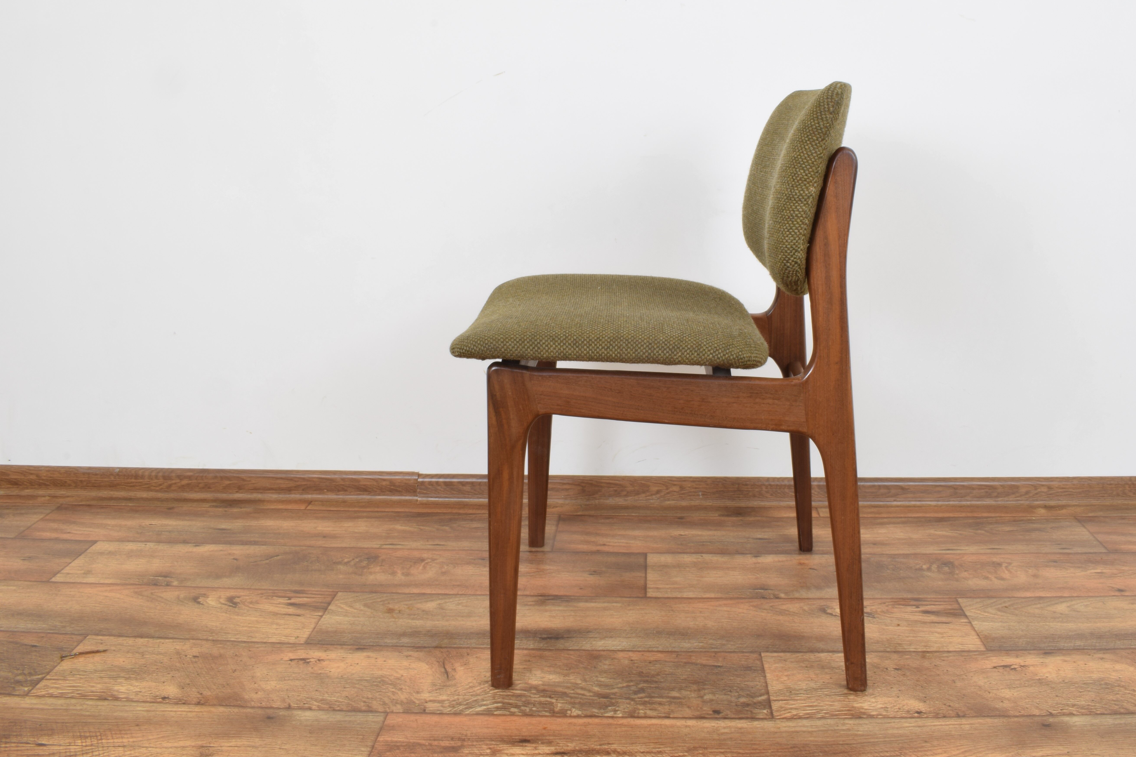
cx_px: 648
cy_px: 346
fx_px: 978
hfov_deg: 60.0
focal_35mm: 31
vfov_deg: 42.3
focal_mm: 18
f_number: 22
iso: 100
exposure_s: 4
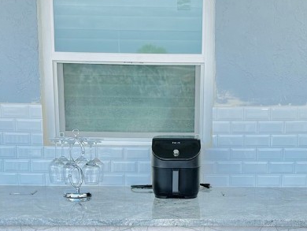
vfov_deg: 22.8
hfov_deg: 30.6
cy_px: 203
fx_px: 559
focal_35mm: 63
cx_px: 185
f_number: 1.78
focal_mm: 6.86
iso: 64
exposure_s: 1/140
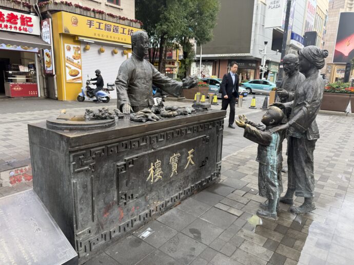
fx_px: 246
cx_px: 177
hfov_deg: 71.6
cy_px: 132
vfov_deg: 56.8
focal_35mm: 24
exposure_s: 1/547
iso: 80
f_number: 1.78
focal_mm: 6.76
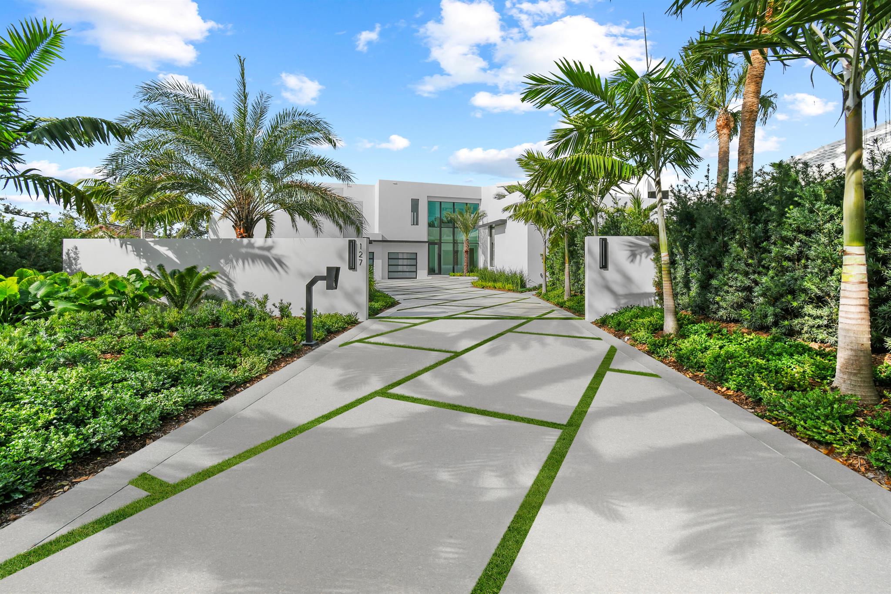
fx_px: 371
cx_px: 446
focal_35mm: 15
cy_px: 297
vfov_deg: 77.3
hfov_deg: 100.4
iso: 125
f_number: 11
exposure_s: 1/80
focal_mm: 10
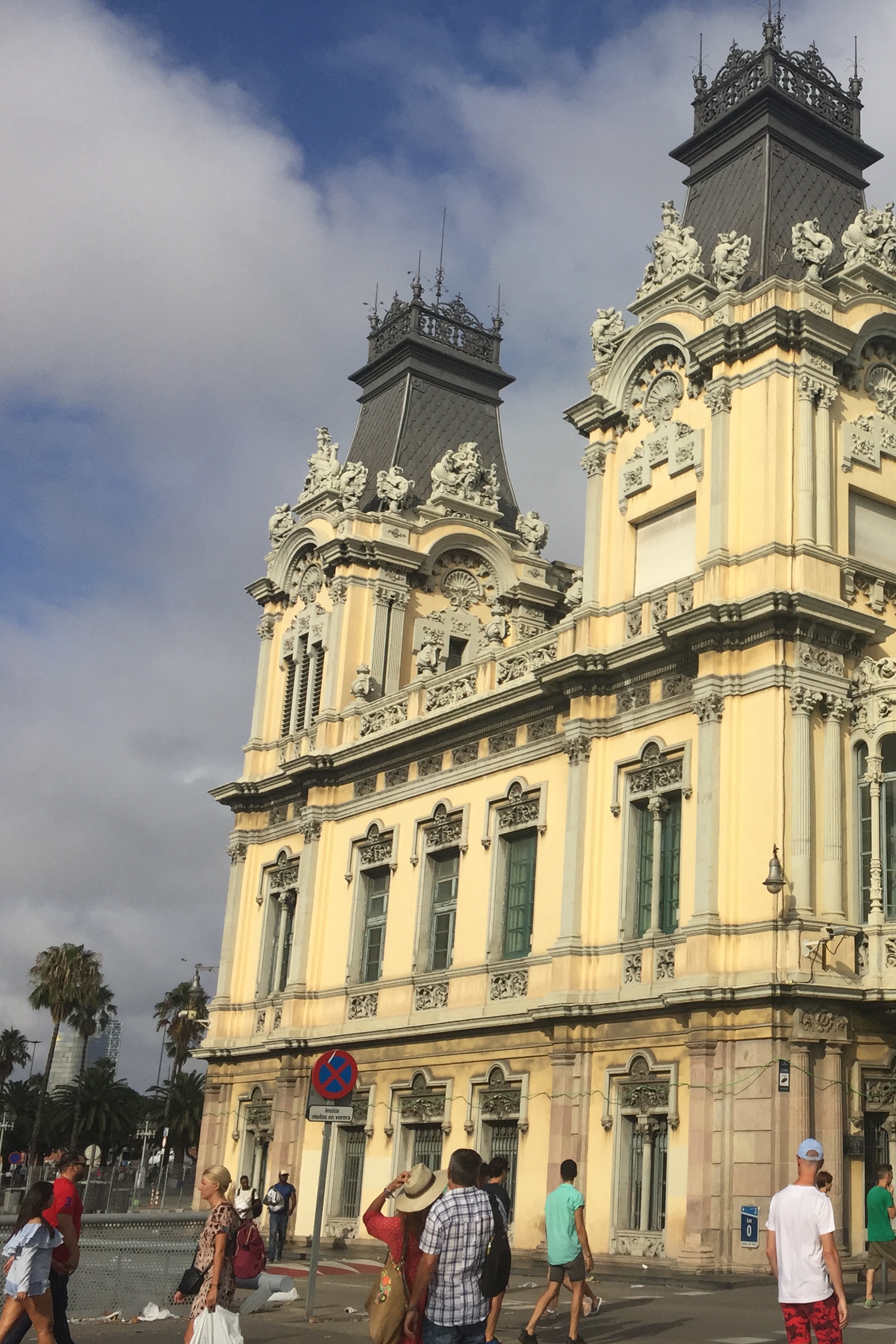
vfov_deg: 47.4
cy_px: 678
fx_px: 1530
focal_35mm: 41
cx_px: 837
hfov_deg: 30.9
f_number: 2.2
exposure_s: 1/3597
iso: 32
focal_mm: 4.15
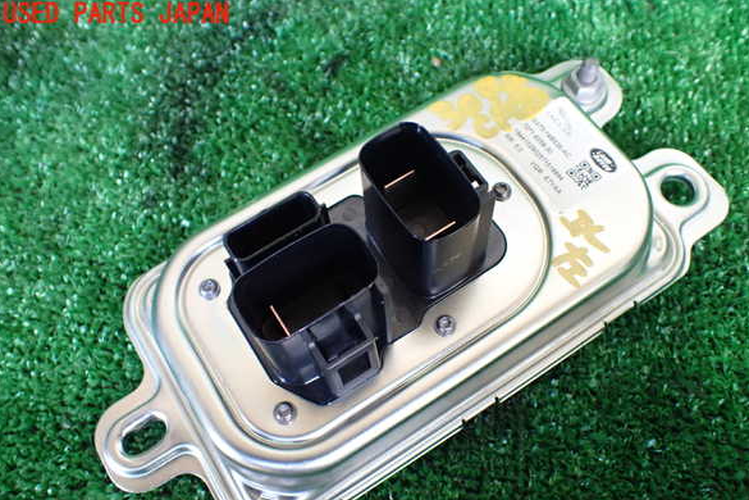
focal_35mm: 32
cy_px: 287
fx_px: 666
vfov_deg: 41.0
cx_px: 380
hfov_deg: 58.7
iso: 640
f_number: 2.3
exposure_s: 1/125
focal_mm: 5.4
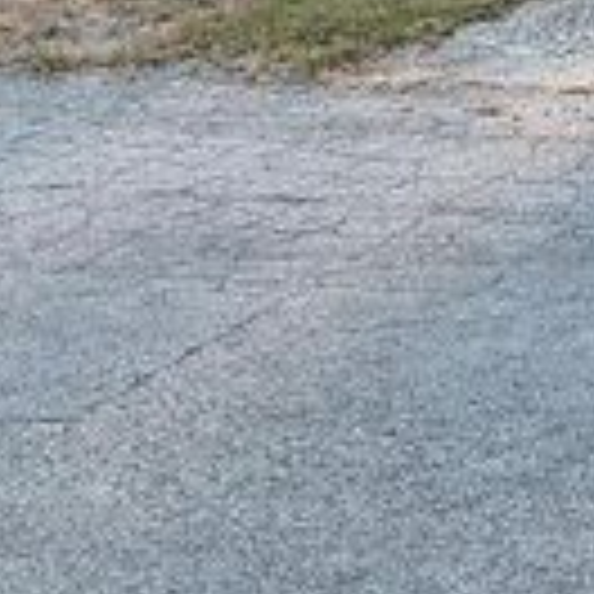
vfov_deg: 16.6
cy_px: -245
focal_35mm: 97
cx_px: 801
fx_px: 1883
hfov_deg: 16.8
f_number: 1.8
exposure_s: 1/338
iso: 16
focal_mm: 3
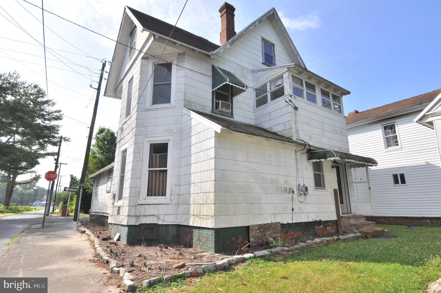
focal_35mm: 20
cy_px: 146
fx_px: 239
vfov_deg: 63.1
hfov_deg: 85.5
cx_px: 220
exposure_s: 1/400
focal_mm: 13
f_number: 10
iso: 200
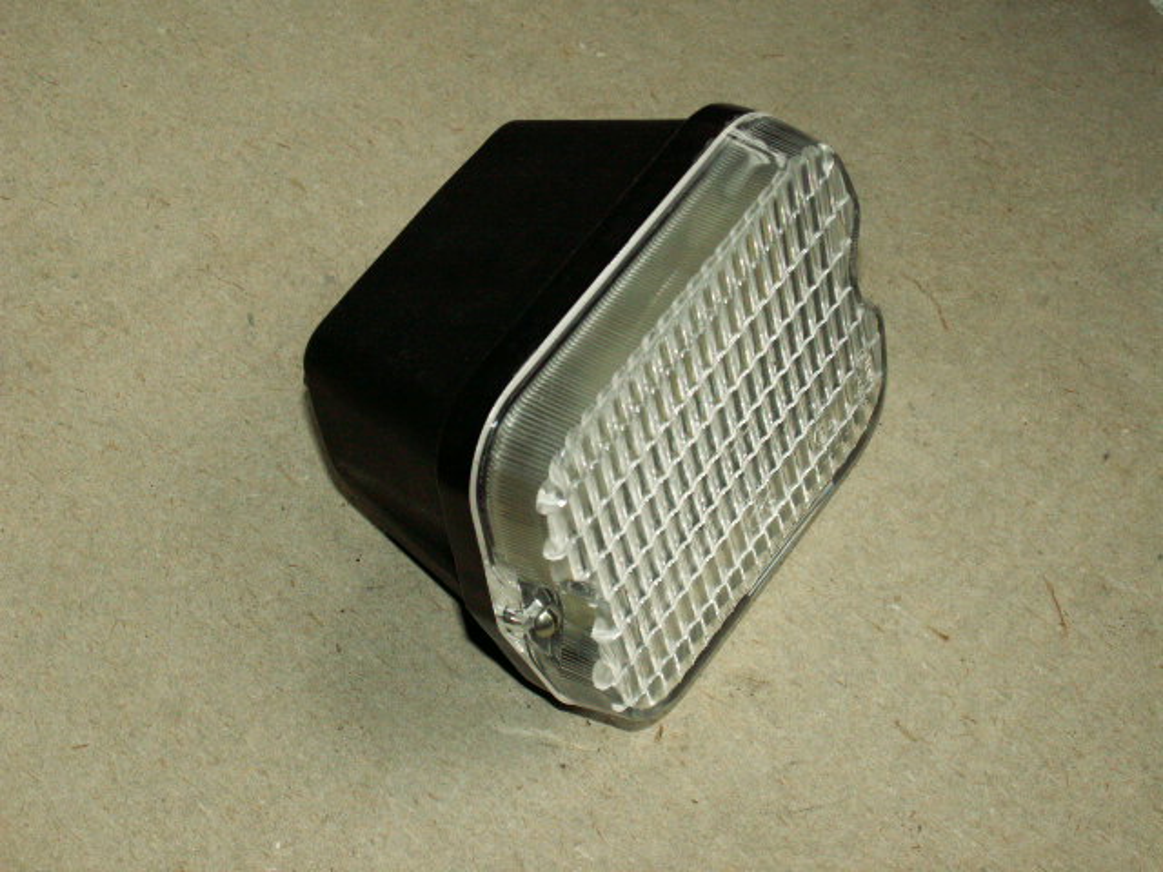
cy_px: 436
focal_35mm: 62
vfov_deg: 23.7
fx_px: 2083
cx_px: 582
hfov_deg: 31.2
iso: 100
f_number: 3.2
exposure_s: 1/60
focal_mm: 10.28
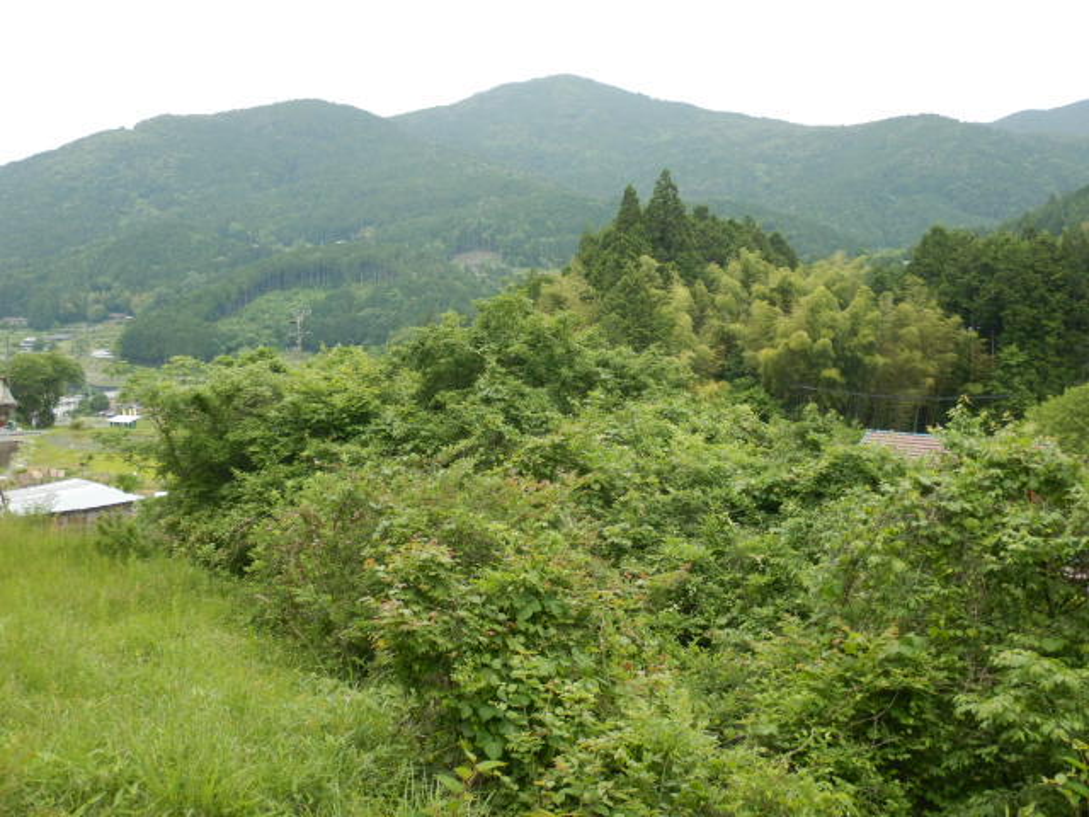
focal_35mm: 40
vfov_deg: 36.0
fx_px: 1258
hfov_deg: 46.8
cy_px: 408
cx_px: 544
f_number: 4.2
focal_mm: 7.2
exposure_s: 1/60
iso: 400
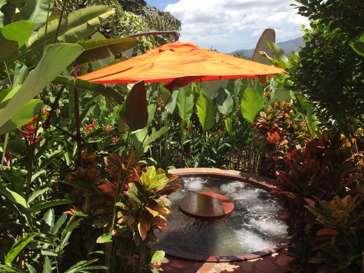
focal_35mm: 29
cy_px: 136
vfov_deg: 48.2
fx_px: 305
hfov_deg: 61.7
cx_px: 182
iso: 25
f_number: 2.2
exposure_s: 1/855
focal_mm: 4.15
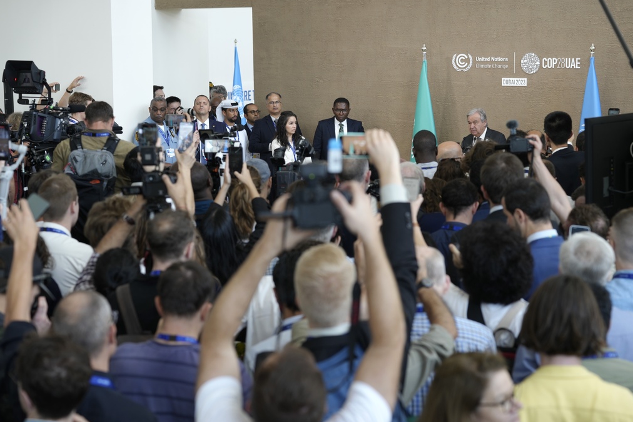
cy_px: 212
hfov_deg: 23.6
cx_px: 316
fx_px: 1512
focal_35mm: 86
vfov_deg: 15.9
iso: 250
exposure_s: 1/125
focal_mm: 85
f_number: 4
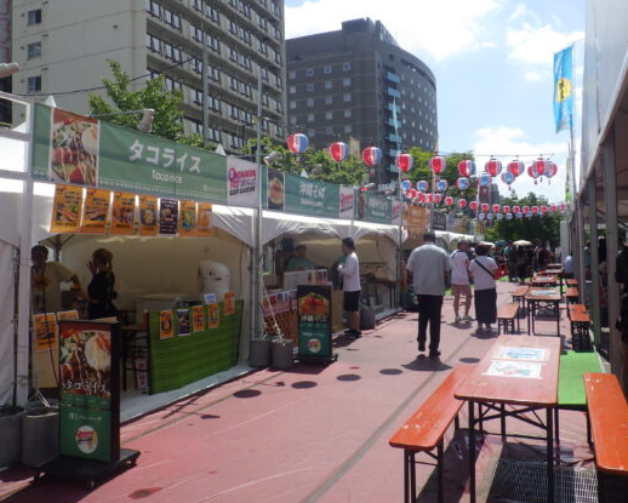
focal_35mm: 30
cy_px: 252
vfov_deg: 48.5
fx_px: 558
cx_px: 330
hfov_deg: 58.7
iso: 125
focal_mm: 5
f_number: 4.2
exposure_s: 1/1250
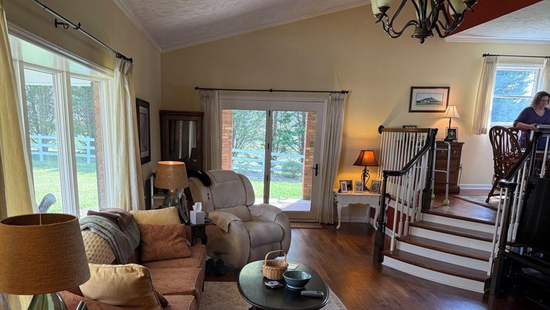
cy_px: 224
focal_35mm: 30
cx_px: 246
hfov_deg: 64.1
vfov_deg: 38.2
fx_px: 438
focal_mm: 6.76
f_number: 1.78
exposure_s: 1/121
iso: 200
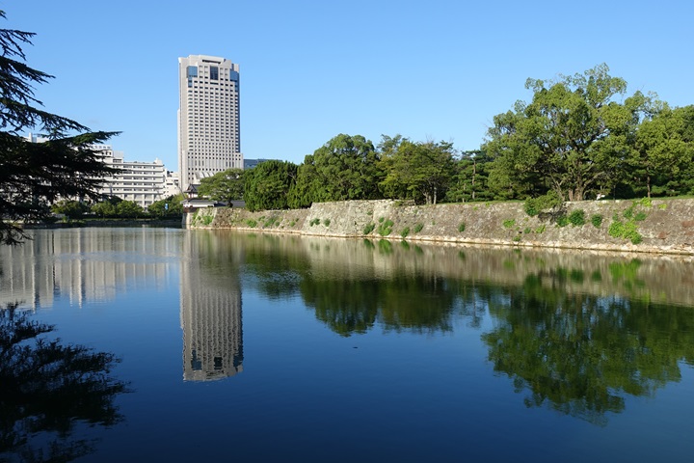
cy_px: 232
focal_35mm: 30
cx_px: 347
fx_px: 578
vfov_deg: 43.6
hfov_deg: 61.9
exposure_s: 1/320
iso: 125
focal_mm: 11.12
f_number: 5.6
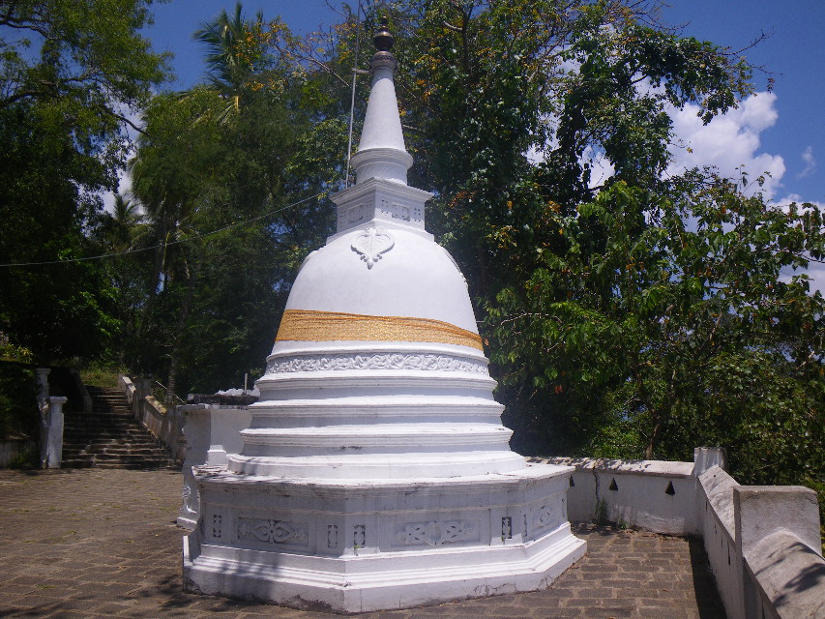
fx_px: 667
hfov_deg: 63.4
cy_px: 310
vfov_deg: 49.8
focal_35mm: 28
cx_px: 412
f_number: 4.2
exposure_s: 1/640
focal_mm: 5
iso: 50
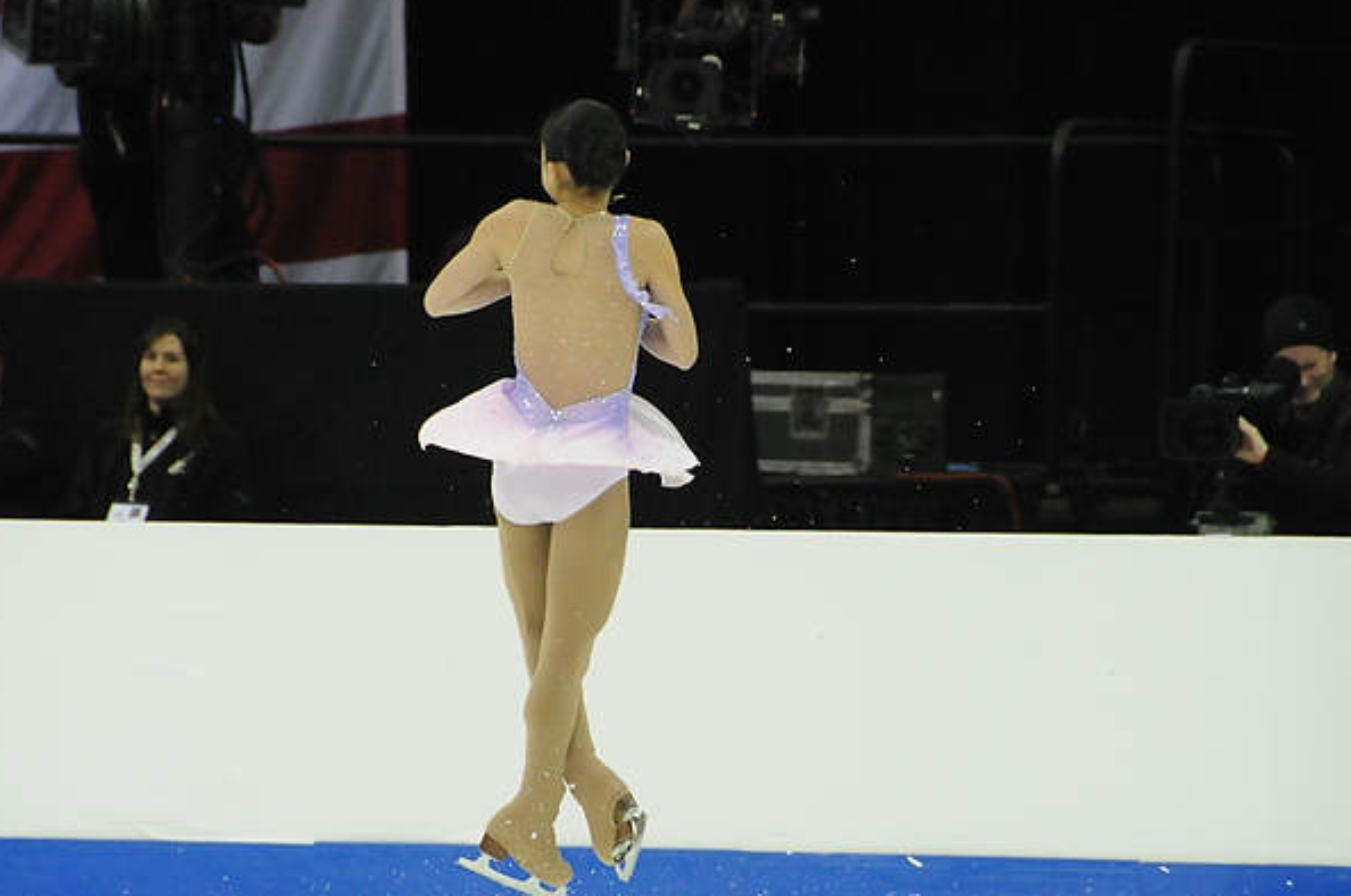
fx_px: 15137
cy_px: 570
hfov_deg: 5.1
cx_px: 605
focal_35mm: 404
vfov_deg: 3.4
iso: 3200
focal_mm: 200
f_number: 5.6
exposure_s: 1/640
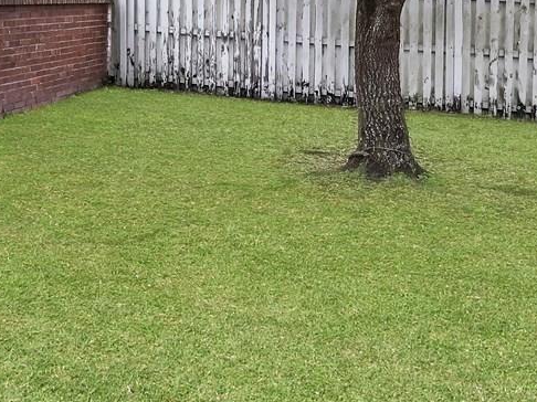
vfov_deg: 24.7
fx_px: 915
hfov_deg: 32.5
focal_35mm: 59
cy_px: 137
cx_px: 199
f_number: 1.8
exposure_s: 1/400
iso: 20
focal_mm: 3.99
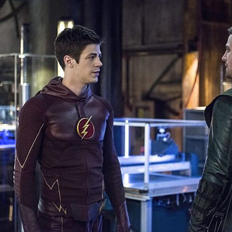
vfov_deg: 19.3
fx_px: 682
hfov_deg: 19.3
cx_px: 137
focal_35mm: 90
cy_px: 116
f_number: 3.5
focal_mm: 70
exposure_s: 1/160
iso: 5000
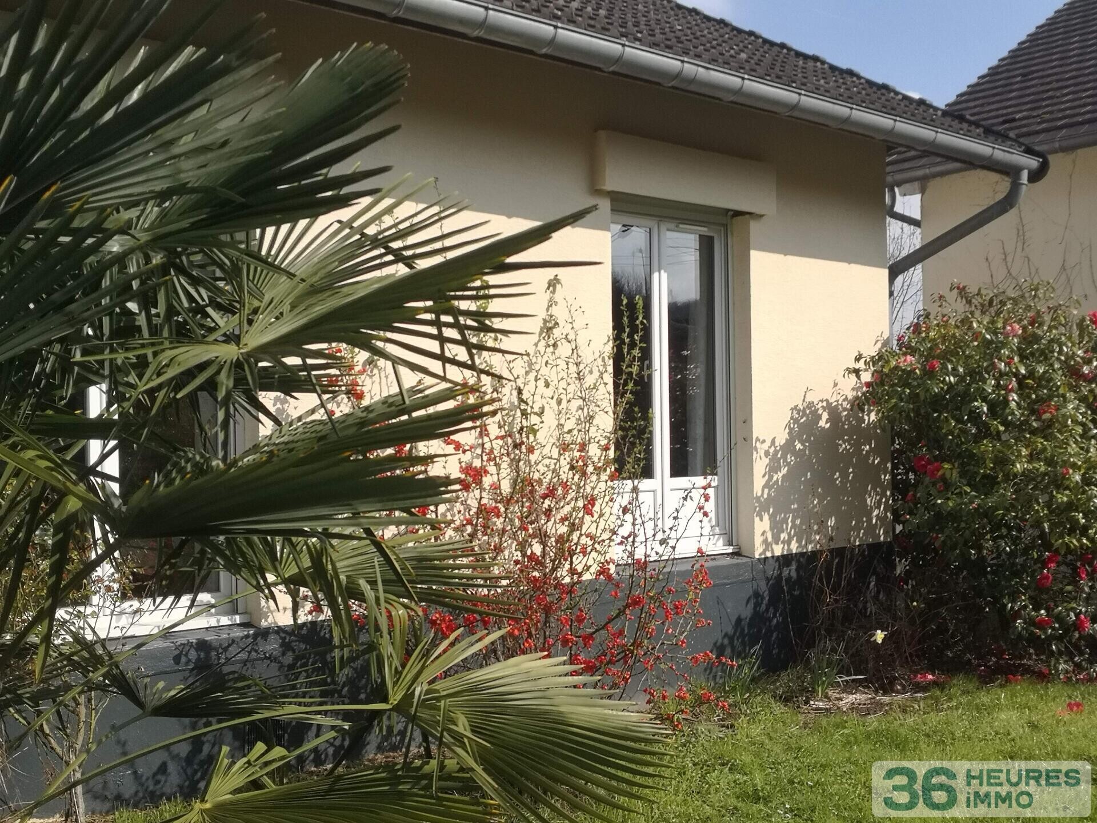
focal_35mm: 38
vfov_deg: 37.7
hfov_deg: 49.0
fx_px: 1204
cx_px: 548
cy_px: 412
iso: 50
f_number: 1.6
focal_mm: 3.95
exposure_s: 1/2404
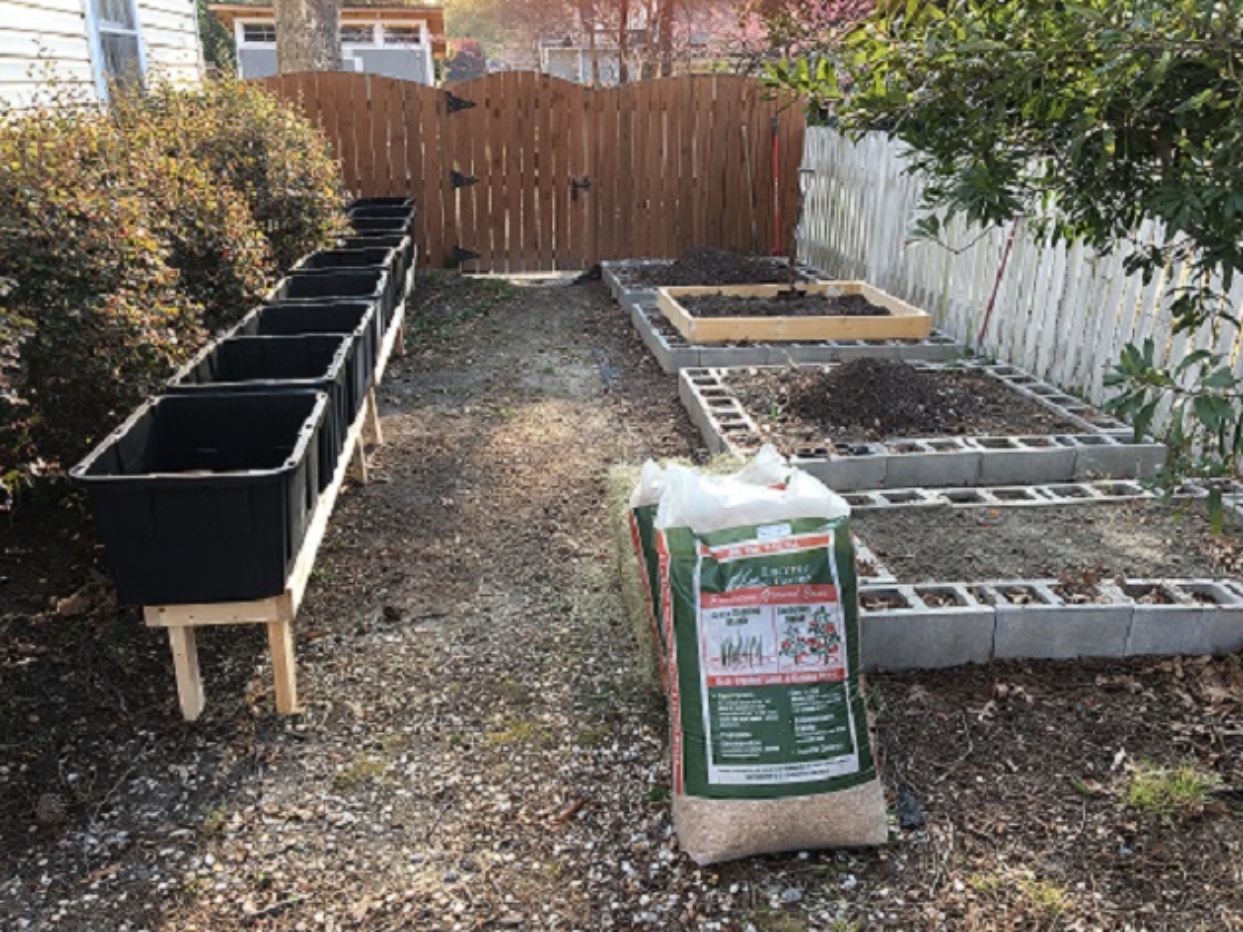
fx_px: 1041
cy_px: 466
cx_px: 622
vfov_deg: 48.2
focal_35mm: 29
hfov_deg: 61.7
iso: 25
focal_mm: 4.15
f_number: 2.2
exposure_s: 1/124
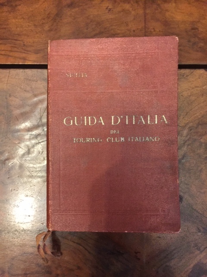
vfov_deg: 61.7
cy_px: 138
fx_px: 231
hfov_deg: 48.2
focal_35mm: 29
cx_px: 104
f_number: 2.2
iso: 160
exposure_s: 1/8
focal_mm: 4.15
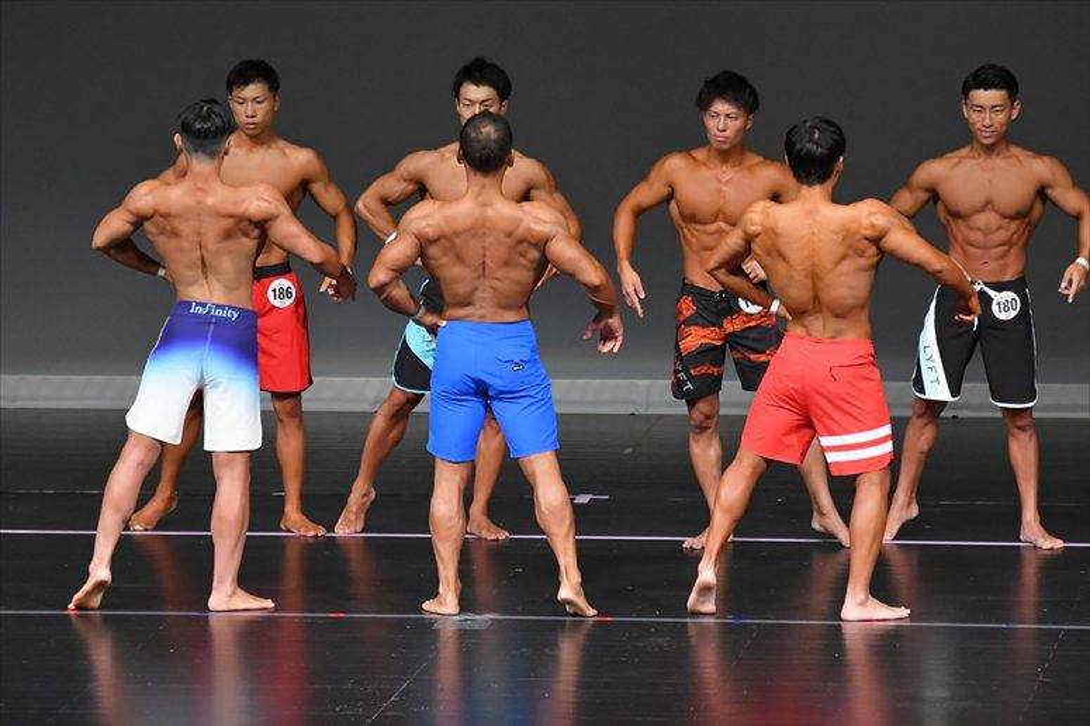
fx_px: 8625
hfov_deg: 7.2
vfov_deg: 4.8
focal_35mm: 285
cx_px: 545
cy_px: 363
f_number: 5.6
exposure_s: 1/400
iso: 4000
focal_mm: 190
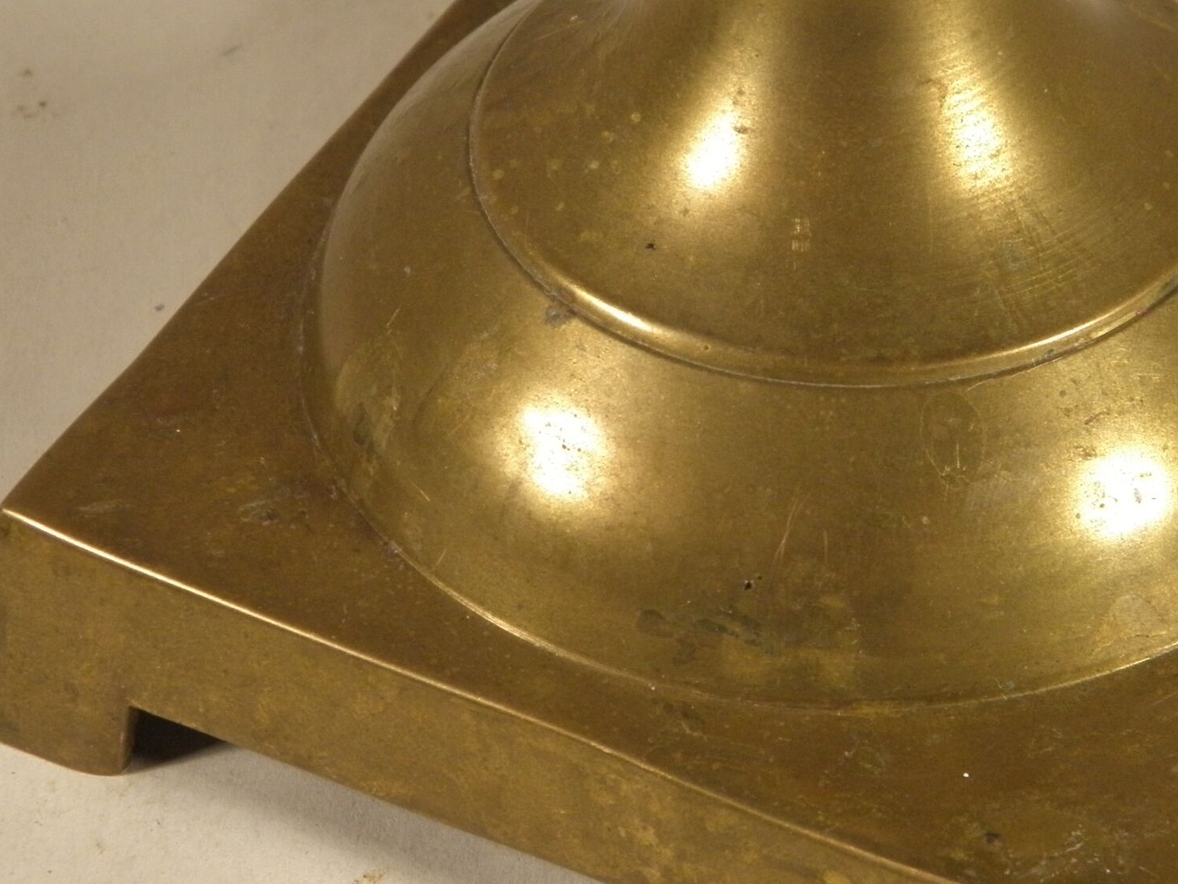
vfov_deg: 10.7
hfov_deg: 14.3
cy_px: 524
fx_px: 4696
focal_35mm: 138
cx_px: 822
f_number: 4.4
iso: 160
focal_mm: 14.3
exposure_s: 1/50
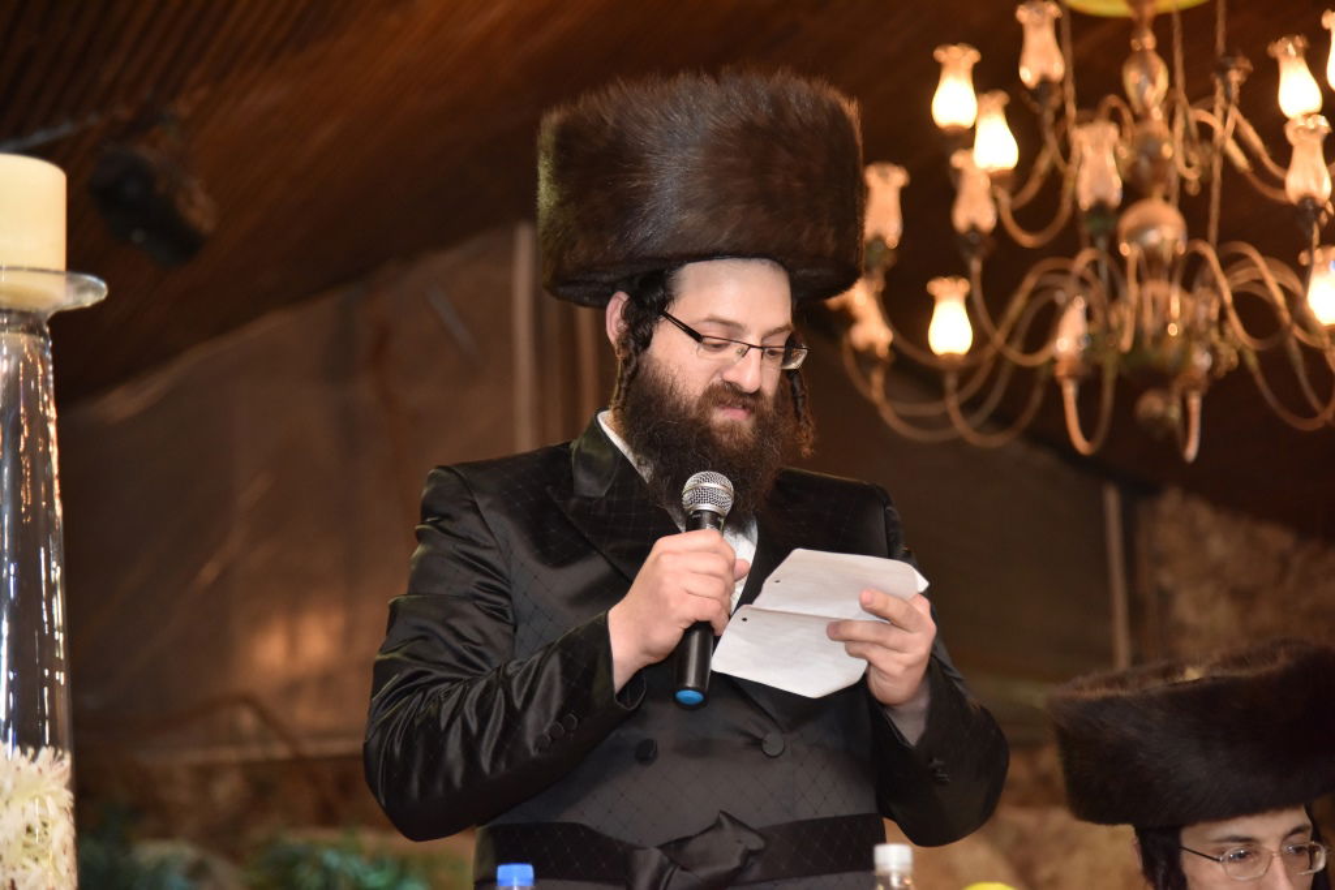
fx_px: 3189
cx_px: 668
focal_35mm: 86
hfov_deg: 23.6
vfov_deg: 15.9
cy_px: 445
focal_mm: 86
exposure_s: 1/125
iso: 1600
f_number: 4
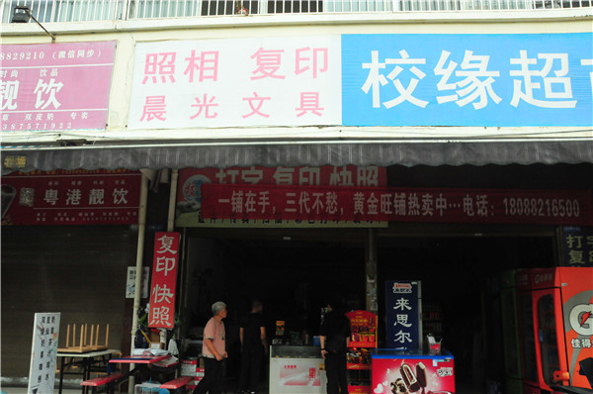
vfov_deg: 43.5
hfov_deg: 62.0
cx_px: 296
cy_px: 197
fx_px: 493
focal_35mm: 30
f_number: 8
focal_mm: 20
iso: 1600
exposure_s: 1/250
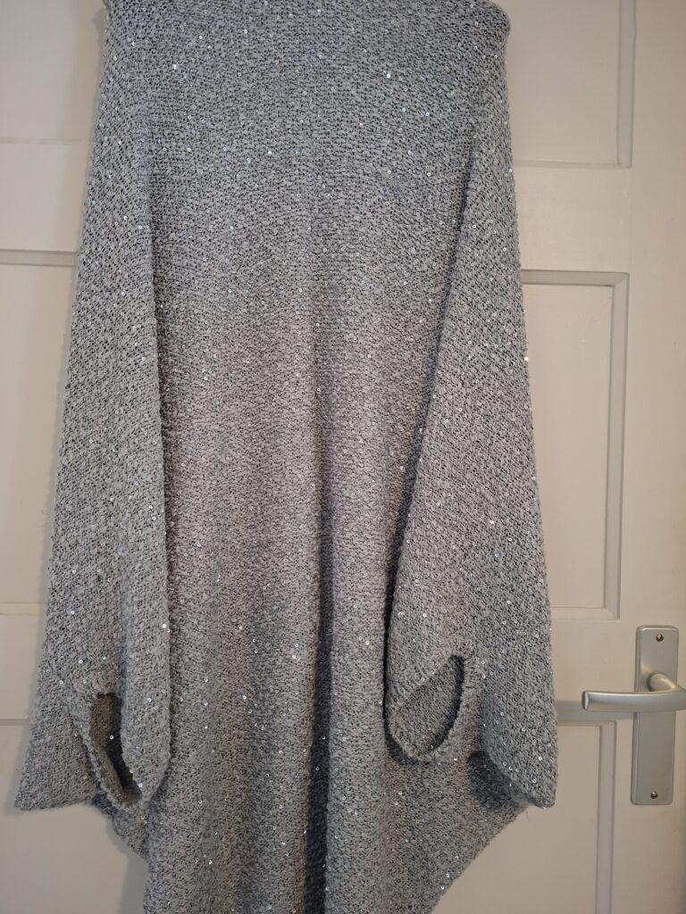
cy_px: 457
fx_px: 608
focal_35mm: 23
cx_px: 343
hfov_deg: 58.9
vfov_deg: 73.9
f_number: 1.8
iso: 640
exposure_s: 1/24
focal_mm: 5.54
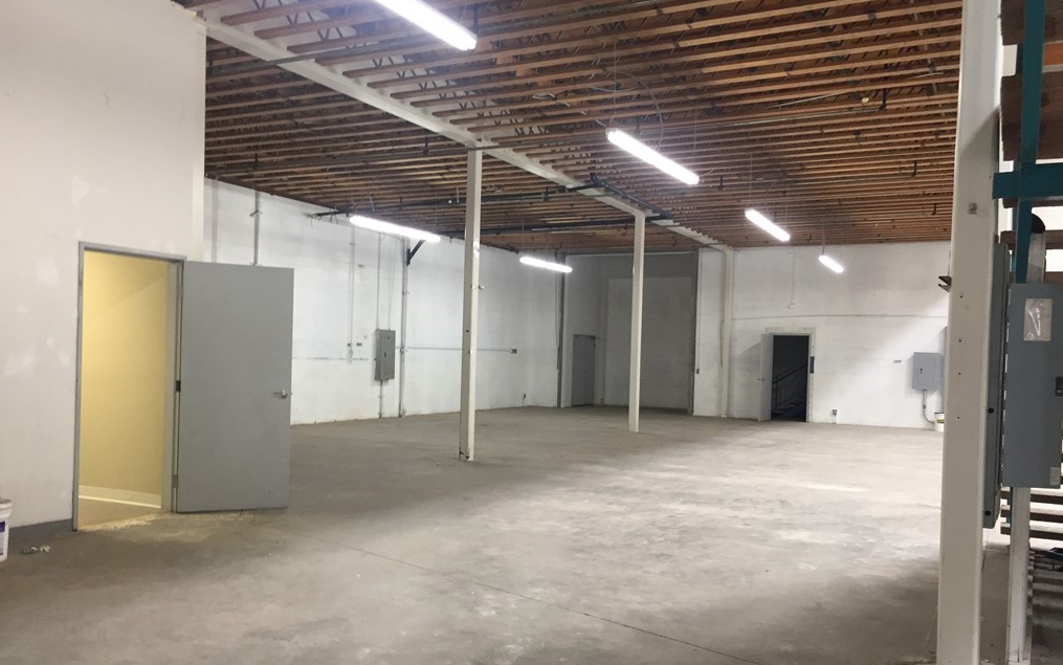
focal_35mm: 31
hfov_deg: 61.2
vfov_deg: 40.6
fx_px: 898
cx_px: 531
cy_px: 372
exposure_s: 1/30
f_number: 2.2
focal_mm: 4.15
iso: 80
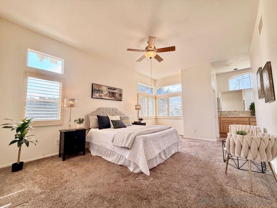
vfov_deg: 85.7
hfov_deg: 102.1
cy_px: 104
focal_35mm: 14
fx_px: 112
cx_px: 138
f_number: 2.2
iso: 64
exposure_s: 1/253
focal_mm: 2.22
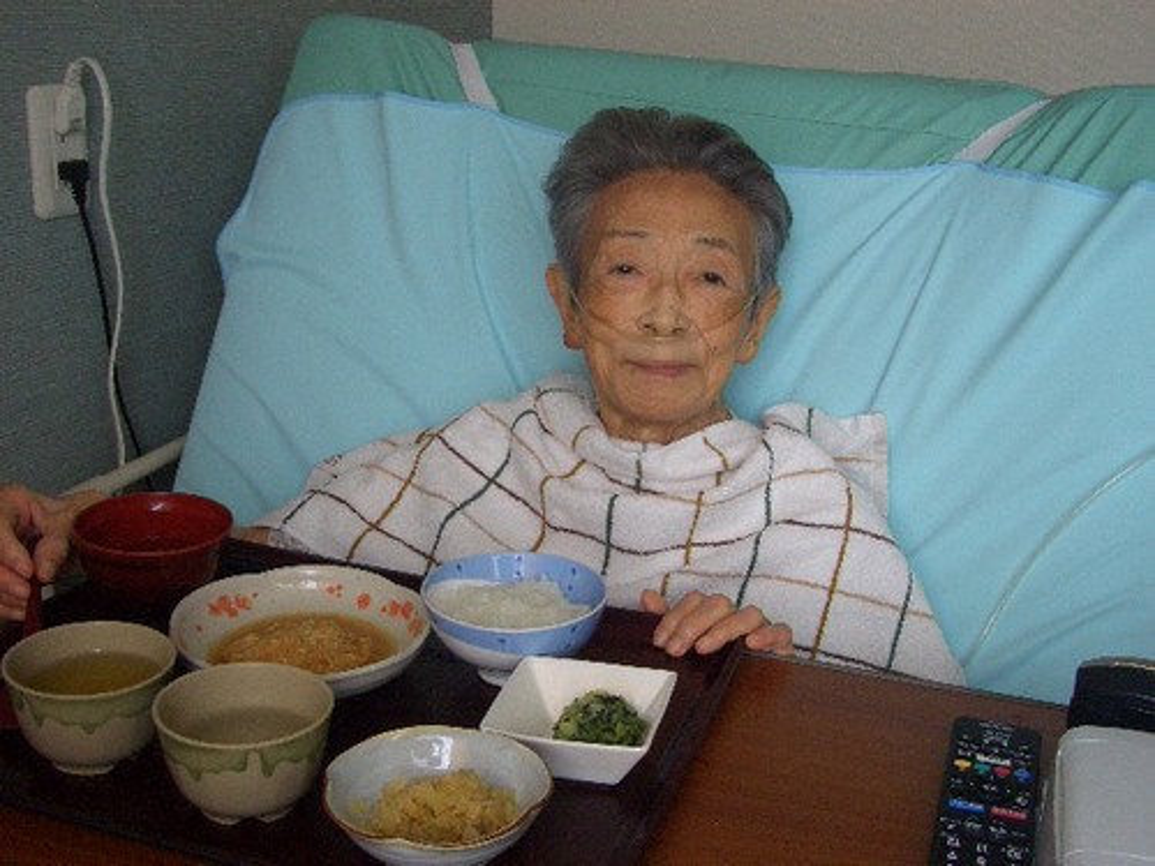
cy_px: 433
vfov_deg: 35.1
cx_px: 578
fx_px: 1368
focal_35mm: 41
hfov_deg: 45.8
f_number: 2.8
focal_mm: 6.8
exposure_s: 1/60
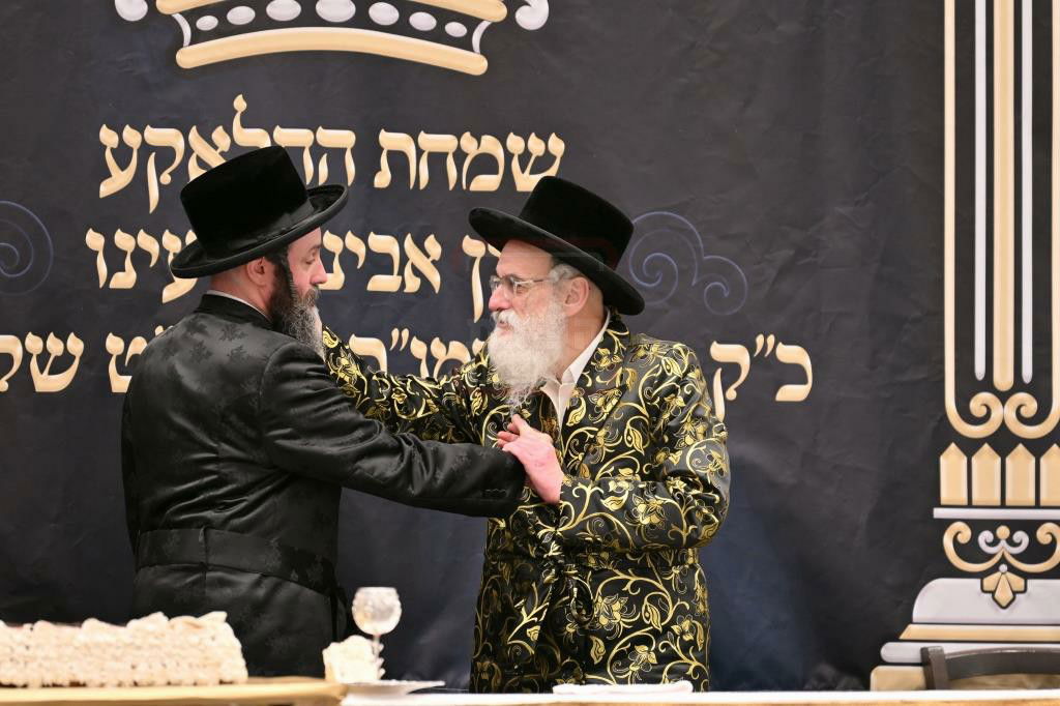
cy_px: 353
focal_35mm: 300
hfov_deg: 6.9
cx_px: 530
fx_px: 8830
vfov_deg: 4.6
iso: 200
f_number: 2.8
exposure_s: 1/200
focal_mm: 200
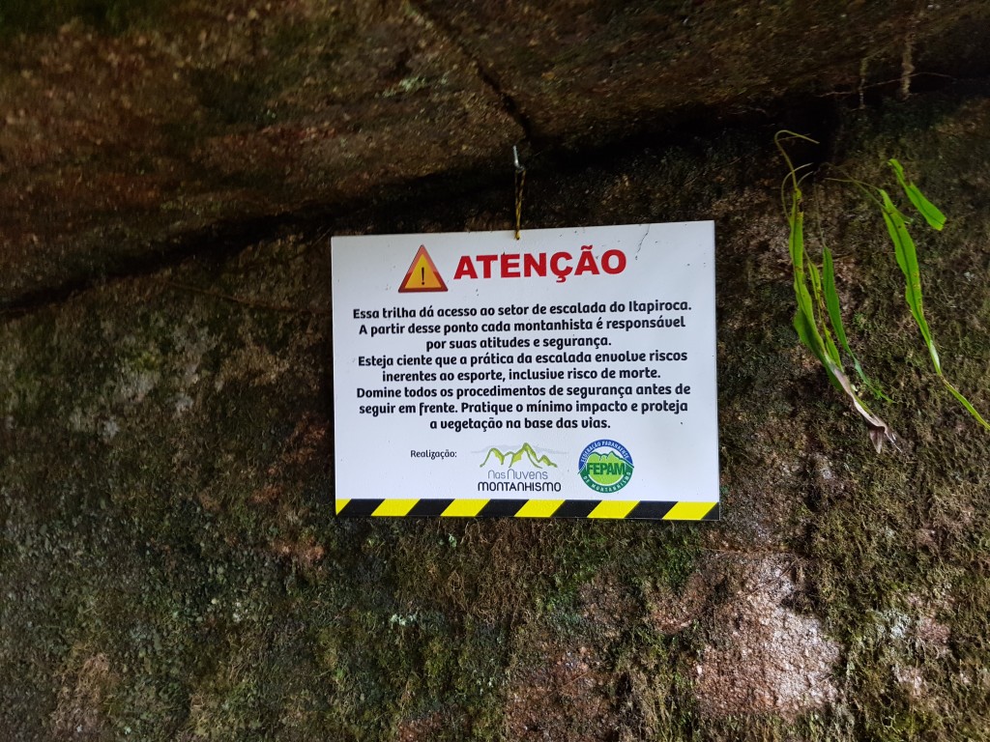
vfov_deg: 53.1
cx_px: 495
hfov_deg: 67.3
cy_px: 371
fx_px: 744
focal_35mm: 26
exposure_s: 1/19
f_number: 1.7
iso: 200
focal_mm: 4.2
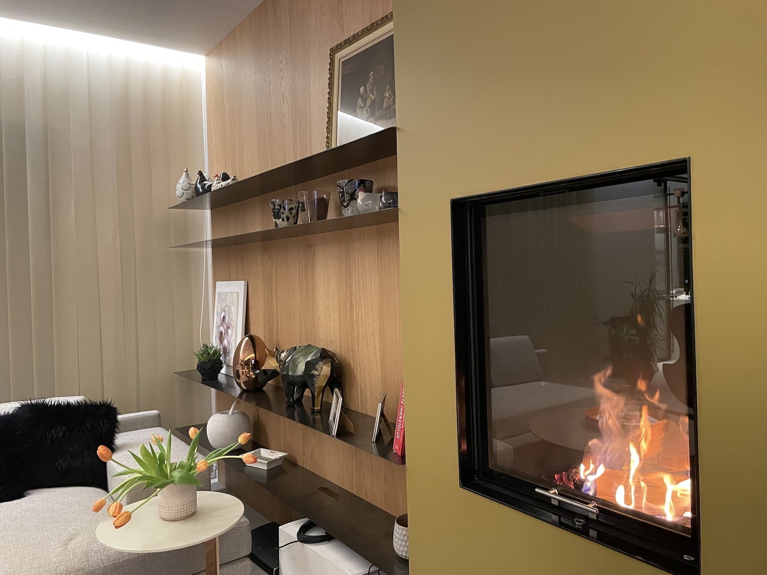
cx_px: 384
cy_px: 288
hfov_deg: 67.3
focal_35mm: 26
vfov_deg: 53.1
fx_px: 576
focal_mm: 4.2
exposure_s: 1/60
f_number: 1.6
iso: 500
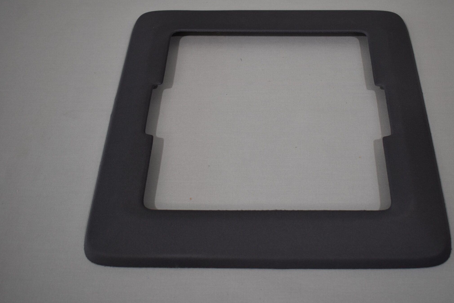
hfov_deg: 44.6
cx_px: 270
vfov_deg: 30.7
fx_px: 550
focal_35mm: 44
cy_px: 119
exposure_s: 1/250
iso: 400
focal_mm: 23
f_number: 3.8
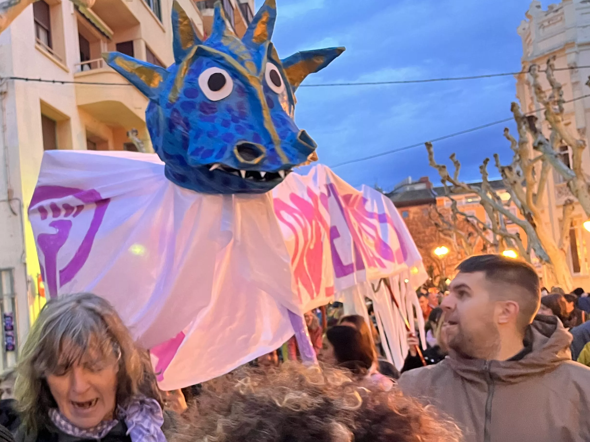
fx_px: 733
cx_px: 146
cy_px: 282
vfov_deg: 33.4
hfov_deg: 42.5
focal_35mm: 43
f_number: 1.6
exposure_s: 1/25
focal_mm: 5.1
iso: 500
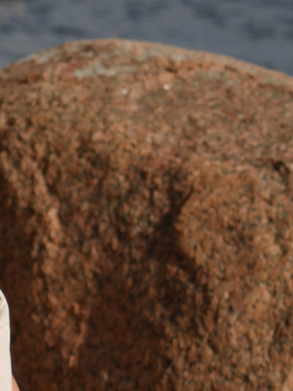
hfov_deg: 4.4
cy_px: 367
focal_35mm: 339
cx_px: -181
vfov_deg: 5.8
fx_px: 3826
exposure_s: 1/500
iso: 64
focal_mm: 103
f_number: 6.3
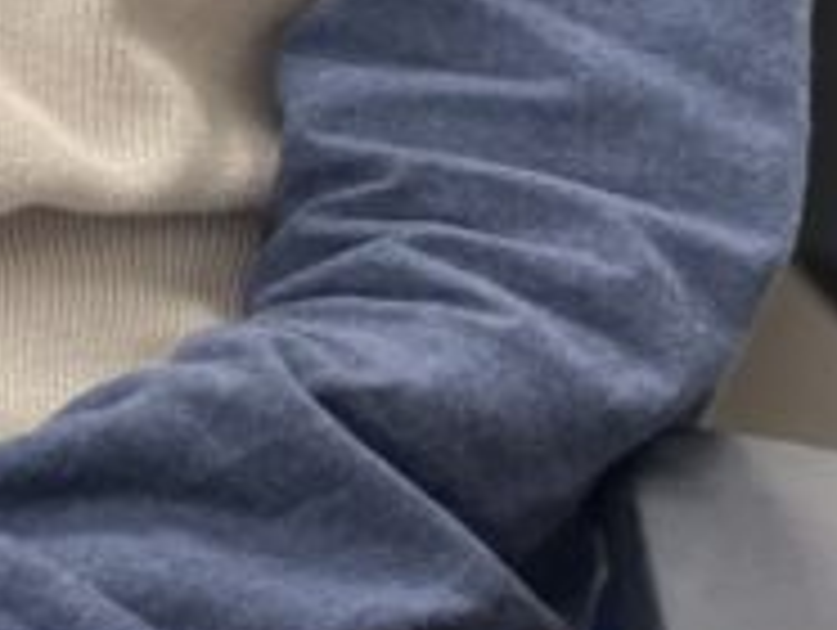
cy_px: -742
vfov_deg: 9.5
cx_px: -1300
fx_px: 3462
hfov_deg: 11.1
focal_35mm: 143
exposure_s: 1/120
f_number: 1.6
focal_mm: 4.2
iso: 125
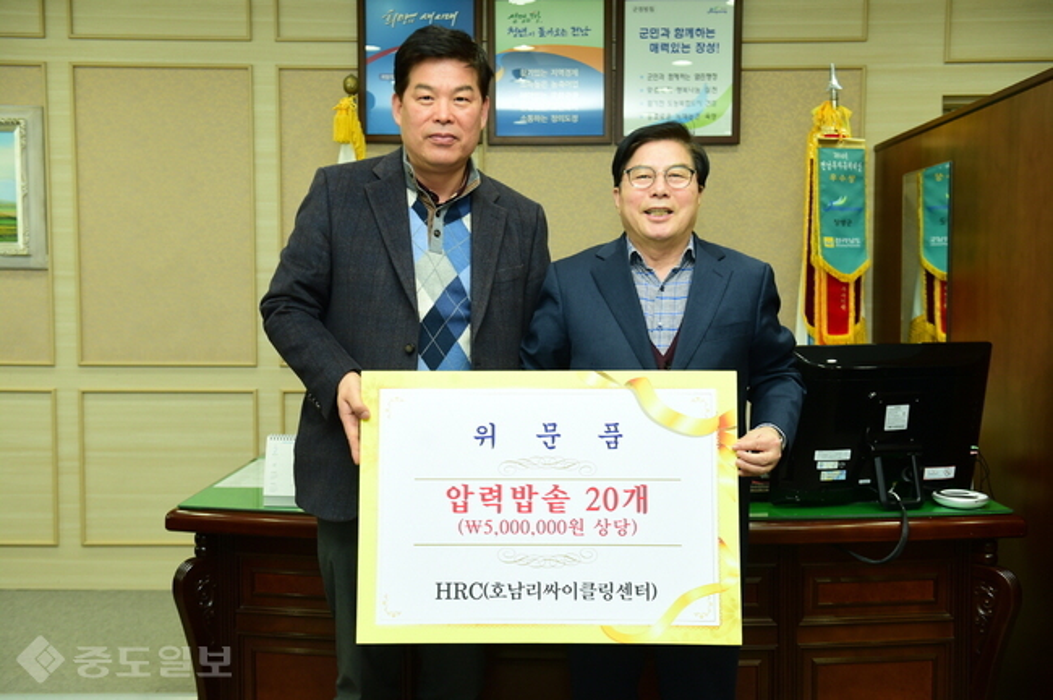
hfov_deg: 50.7
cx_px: 526
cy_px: 350
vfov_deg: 35.0
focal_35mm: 38
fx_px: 1110
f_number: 4
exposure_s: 1/160
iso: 640
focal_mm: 38
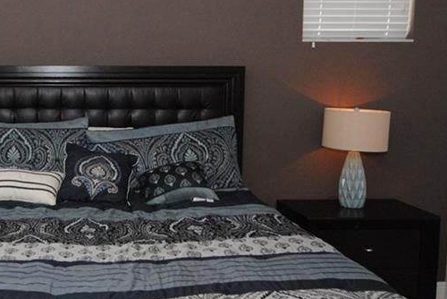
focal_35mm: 43
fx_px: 534
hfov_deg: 42.6
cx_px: 68
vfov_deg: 31.1
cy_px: 115
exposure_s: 1/60
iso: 800
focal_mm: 14
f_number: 7.1
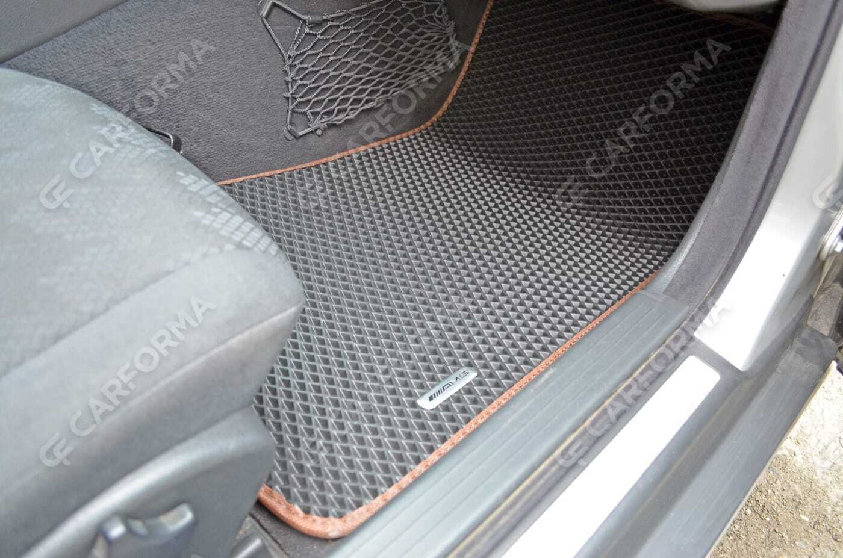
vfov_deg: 47.7
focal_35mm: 27
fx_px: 631
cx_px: 422
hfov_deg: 67.5
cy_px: 279
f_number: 3.5
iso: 800
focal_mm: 18
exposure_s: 1/45
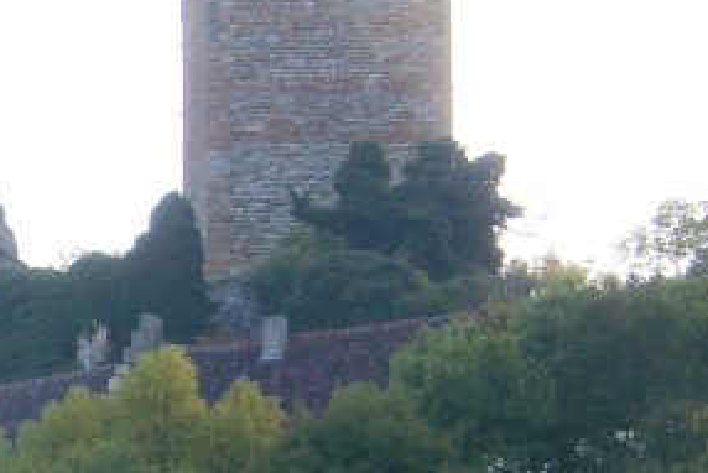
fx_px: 5726
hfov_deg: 7.0
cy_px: 409
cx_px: -126
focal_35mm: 291
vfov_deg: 4.7
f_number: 4
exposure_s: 1/167
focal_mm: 20.74
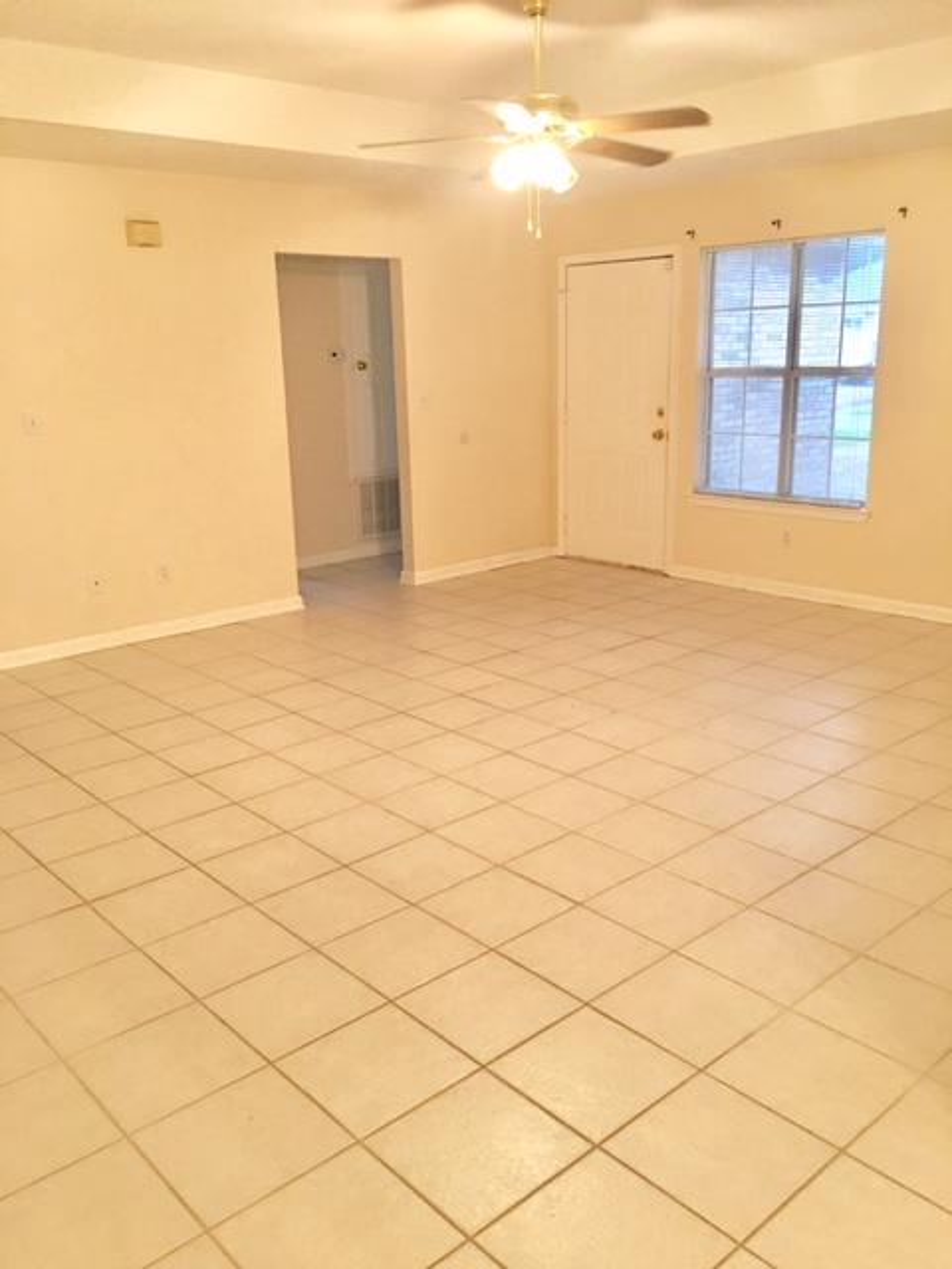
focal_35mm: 29
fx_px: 1063
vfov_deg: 61.7
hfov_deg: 48.2
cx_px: 476
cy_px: 634
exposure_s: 1/15
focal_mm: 4.15
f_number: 2.2
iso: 80
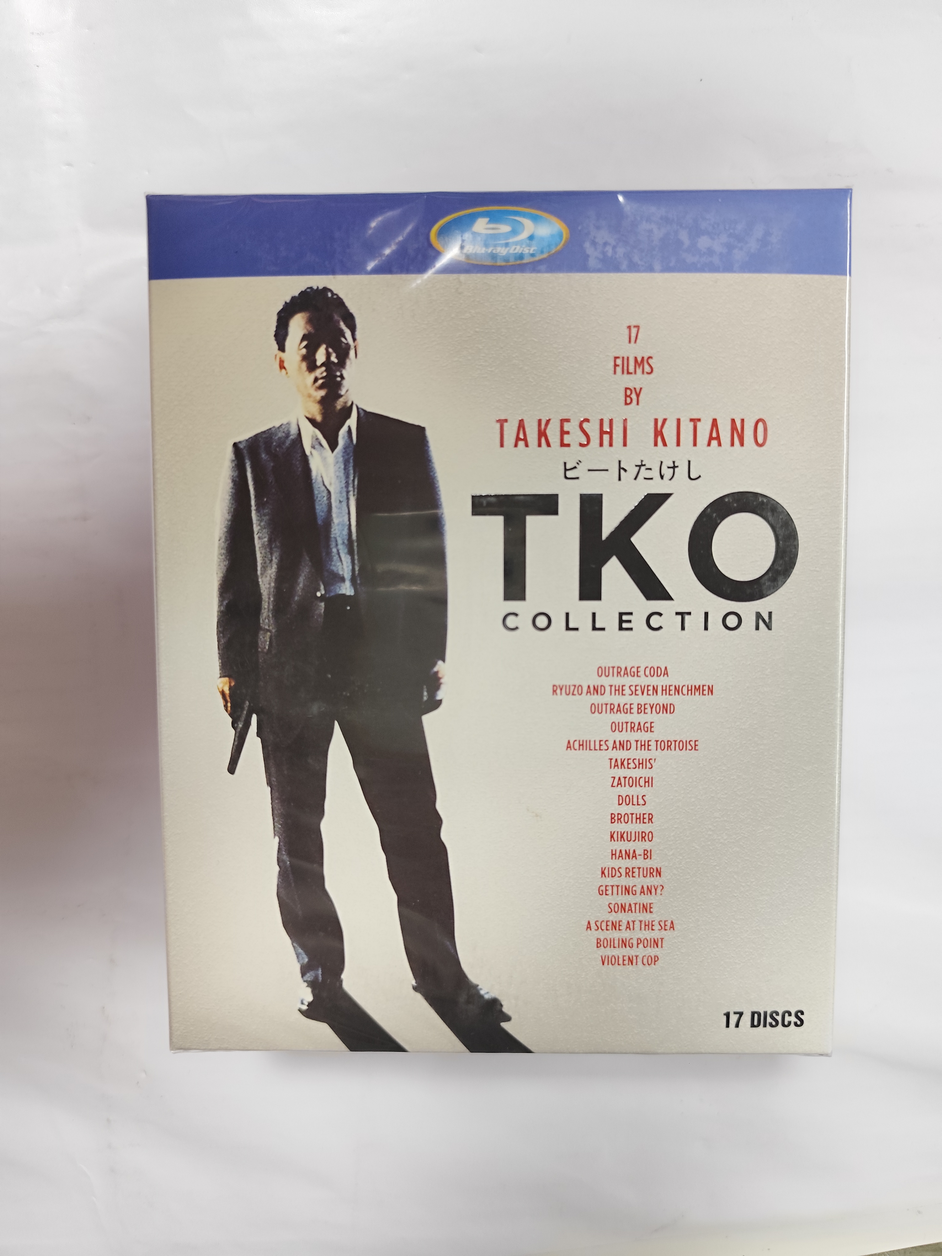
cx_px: 471
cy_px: 628
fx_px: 835
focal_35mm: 23
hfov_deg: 58.9
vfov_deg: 73.9
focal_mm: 6.19
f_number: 1.65
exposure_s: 1/40
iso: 500
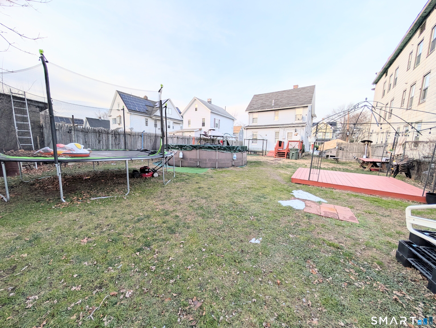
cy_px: 164
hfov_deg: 110.5
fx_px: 151
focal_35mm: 12
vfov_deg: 94.6
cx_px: 218
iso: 54
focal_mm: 2.02
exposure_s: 1/361
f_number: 1.7
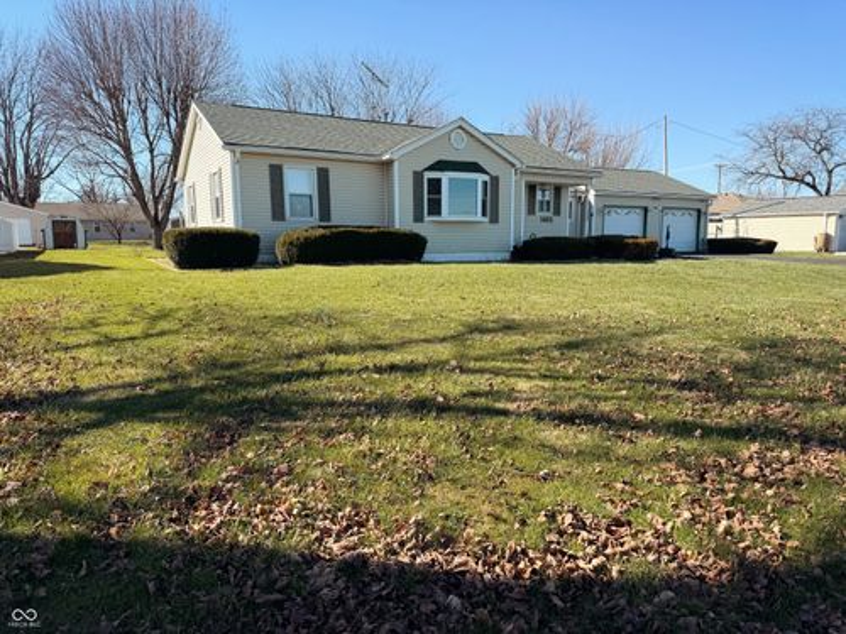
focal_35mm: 24
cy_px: 317
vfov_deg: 56.8
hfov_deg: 71.6
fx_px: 587
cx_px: 423
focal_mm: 6.76
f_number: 1.78
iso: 80
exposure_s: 1/2370
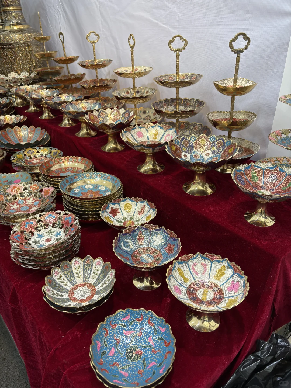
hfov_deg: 53.1
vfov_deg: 67.3
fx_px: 291
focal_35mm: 26
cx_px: 146
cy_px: 194
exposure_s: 1/311
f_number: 1.6
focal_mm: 5.96
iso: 40
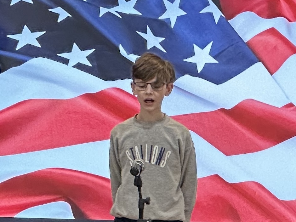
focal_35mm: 77
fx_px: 658
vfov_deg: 19.1
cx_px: 148
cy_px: 111
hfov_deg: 25.3
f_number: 2.8
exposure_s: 1/60
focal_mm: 9
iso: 250
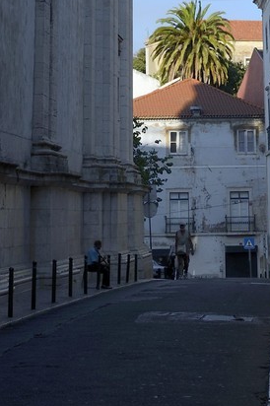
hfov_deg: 10.3
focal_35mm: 132
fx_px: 1487
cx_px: 208
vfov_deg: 13.9
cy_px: -308
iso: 200
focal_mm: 34
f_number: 11
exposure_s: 1/200
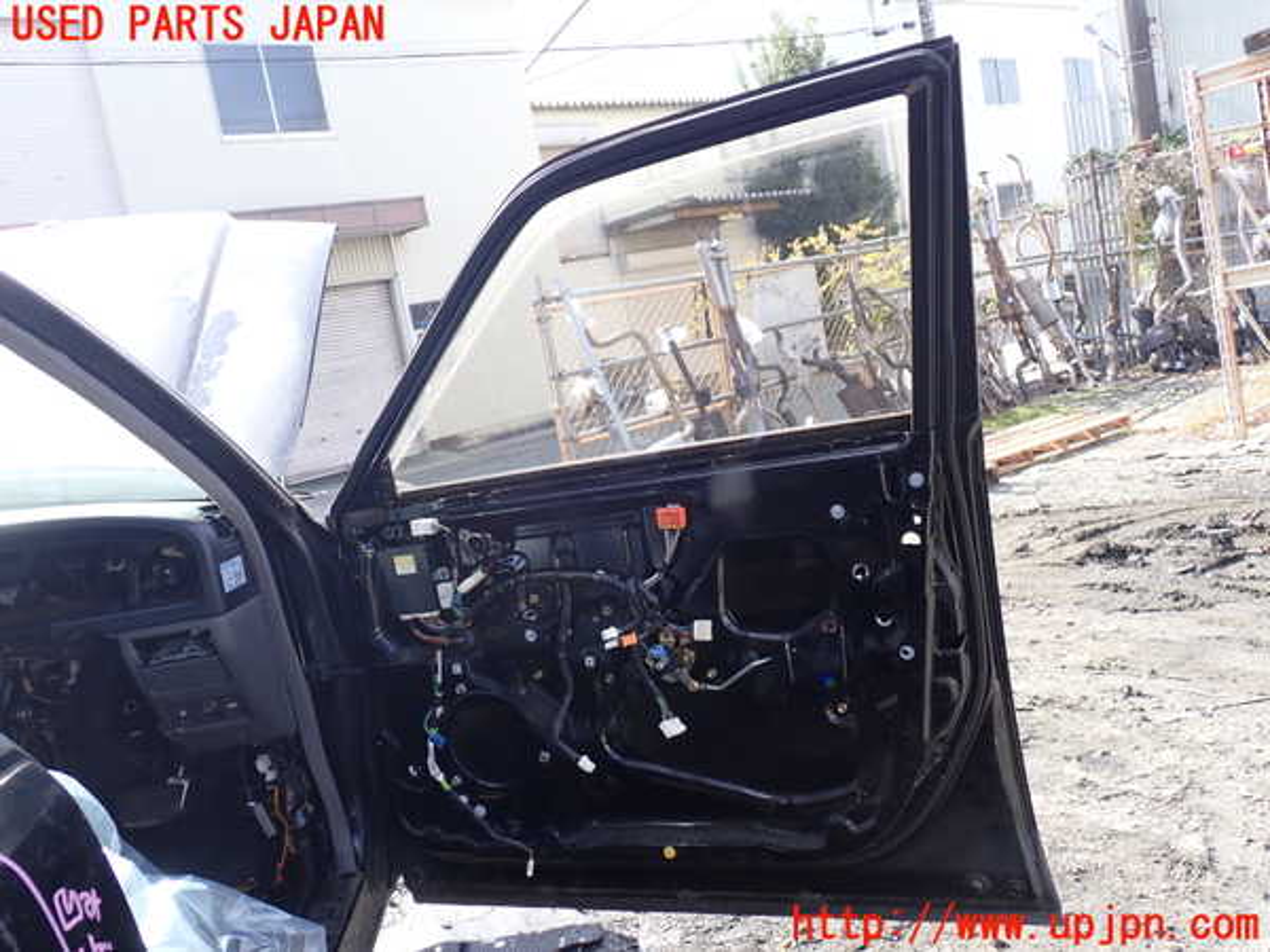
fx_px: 1101
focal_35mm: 30
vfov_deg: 46.8
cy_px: 476
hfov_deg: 60.0
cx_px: 635
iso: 100
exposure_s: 1/200
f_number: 3.2
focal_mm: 5.4
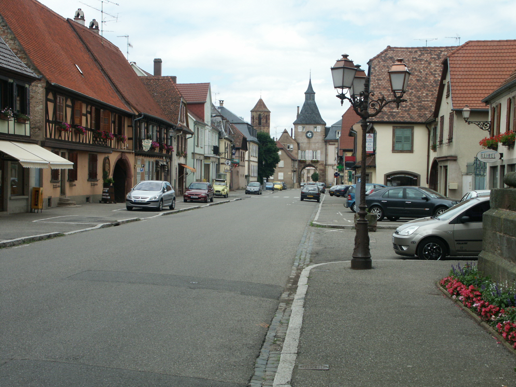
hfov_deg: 39.7
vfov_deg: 30.3
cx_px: 258
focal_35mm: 48
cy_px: 194
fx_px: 716
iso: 100
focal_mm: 12.38
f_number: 6.7
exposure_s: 1/250
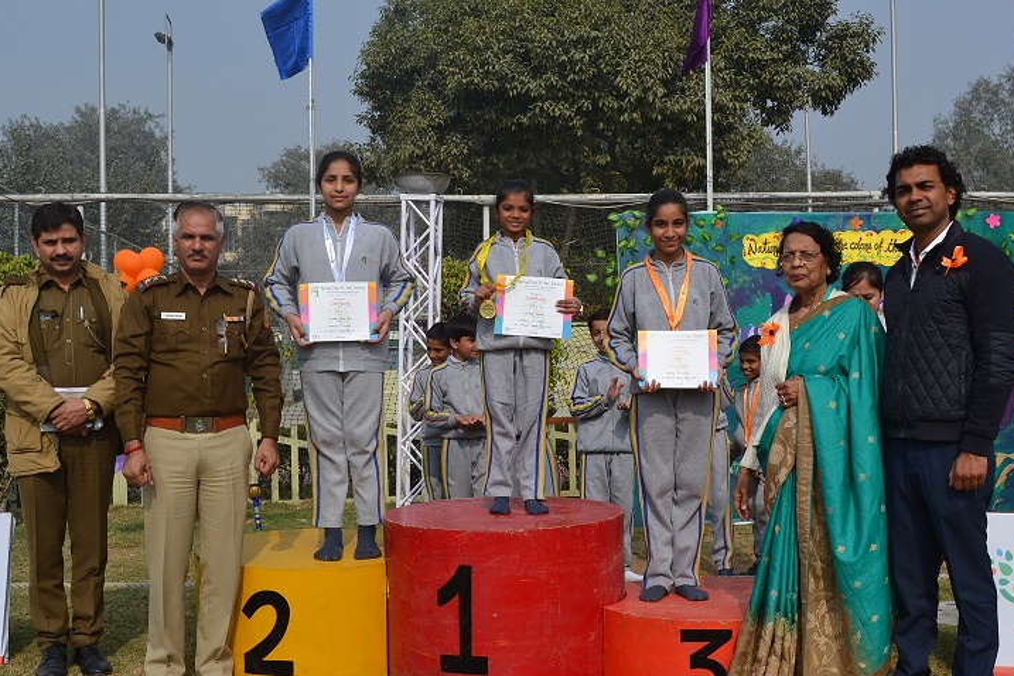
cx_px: 515
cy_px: 395
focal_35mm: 47
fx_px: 1324
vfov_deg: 28.6
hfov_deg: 41.9
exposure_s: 1/250
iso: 100
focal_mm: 26
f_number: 8
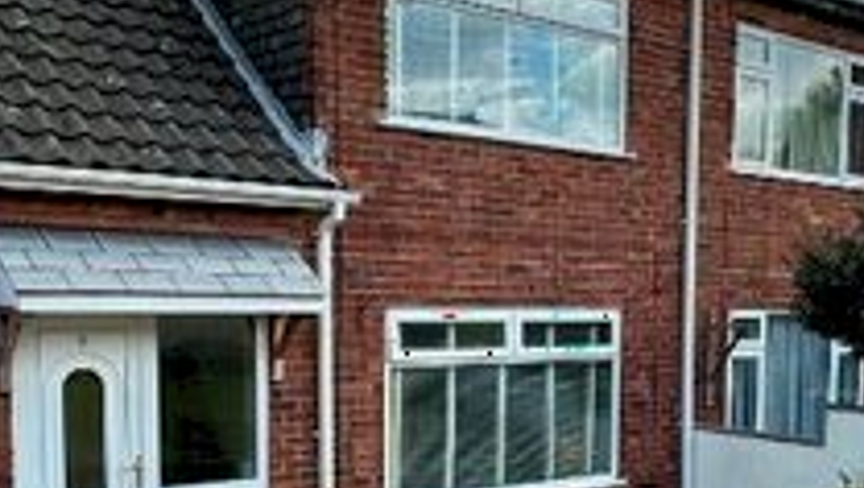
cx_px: 608
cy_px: 411
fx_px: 1169
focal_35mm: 51
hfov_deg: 39.8
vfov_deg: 23.1
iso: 40
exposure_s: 1/537
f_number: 2.2
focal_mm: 2.22
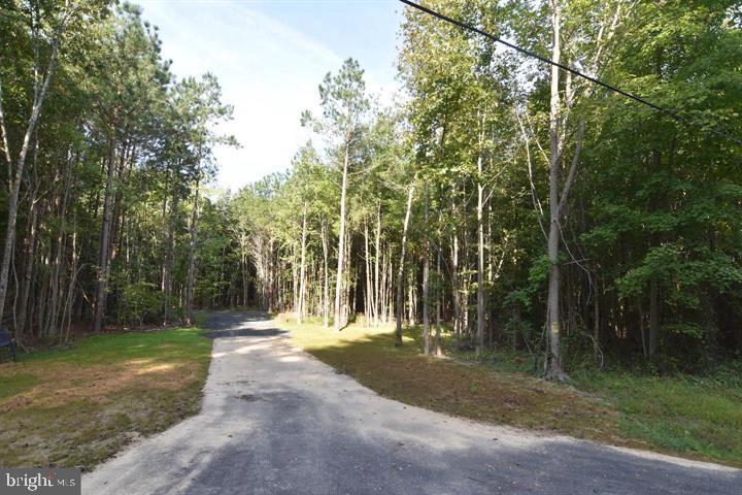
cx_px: 371
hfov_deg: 90.0
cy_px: 248
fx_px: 371
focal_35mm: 18
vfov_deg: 67.4
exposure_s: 1/125
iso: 125
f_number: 5.6
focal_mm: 12
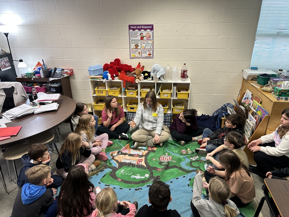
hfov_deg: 71.6
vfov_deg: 56.8
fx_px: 200
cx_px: 144
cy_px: 108
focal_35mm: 24
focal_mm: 6.86
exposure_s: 1/60
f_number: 1.78
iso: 125
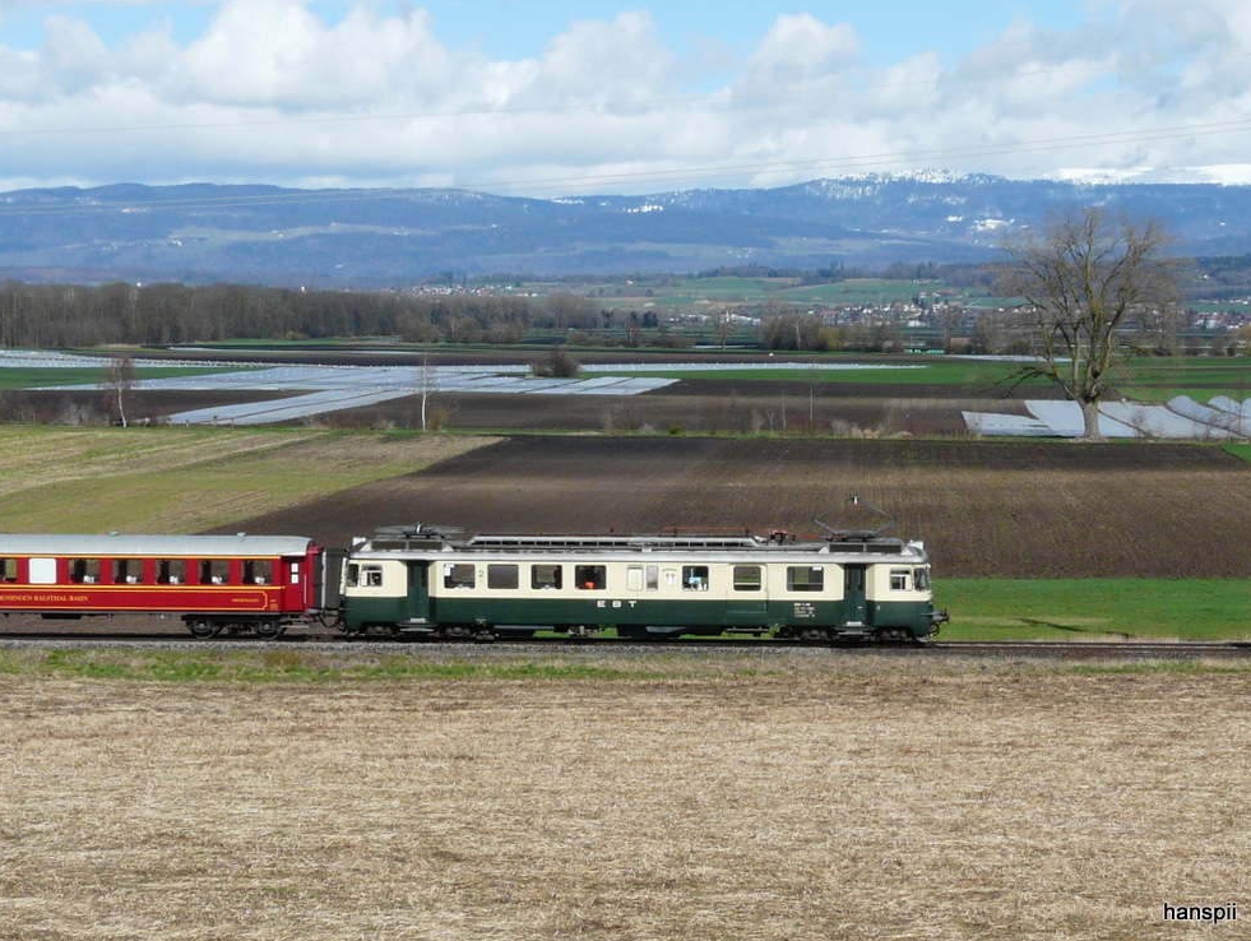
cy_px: 470
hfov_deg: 36.8
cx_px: 630
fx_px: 1881
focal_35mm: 52
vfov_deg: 28.1
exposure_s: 1/500
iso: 100
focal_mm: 8.3
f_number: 6.3
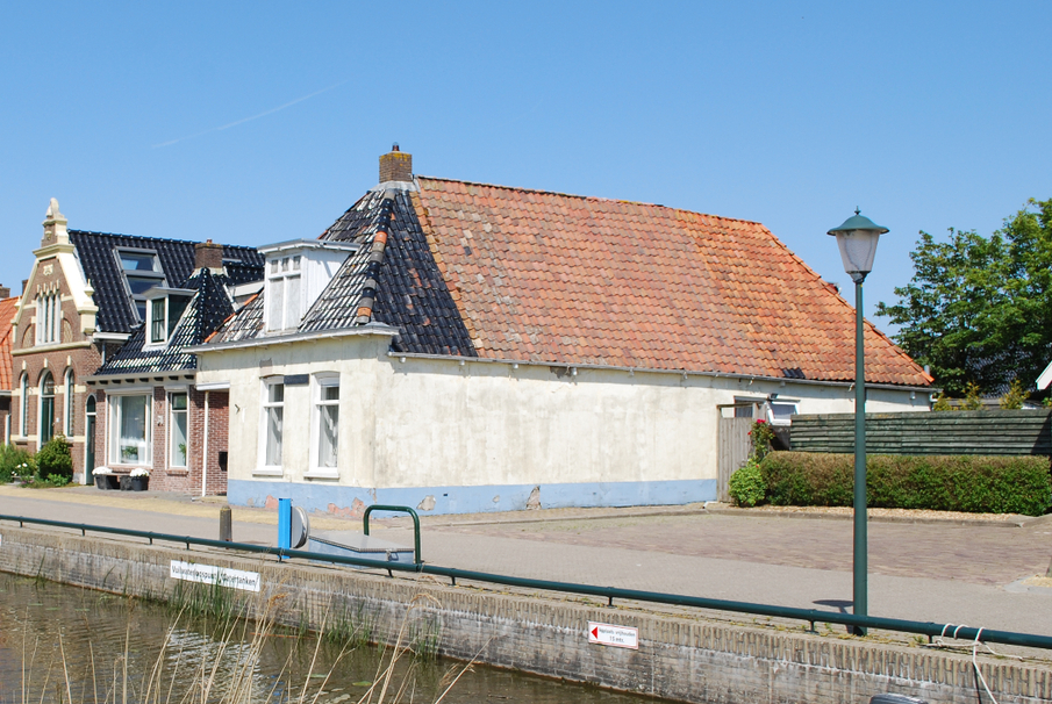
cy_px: 365
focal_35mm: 49
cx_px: 316
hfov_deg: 39.6
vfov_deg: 27.6
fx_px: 1434
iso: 100
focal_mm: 22
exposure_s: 1/250
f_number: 8
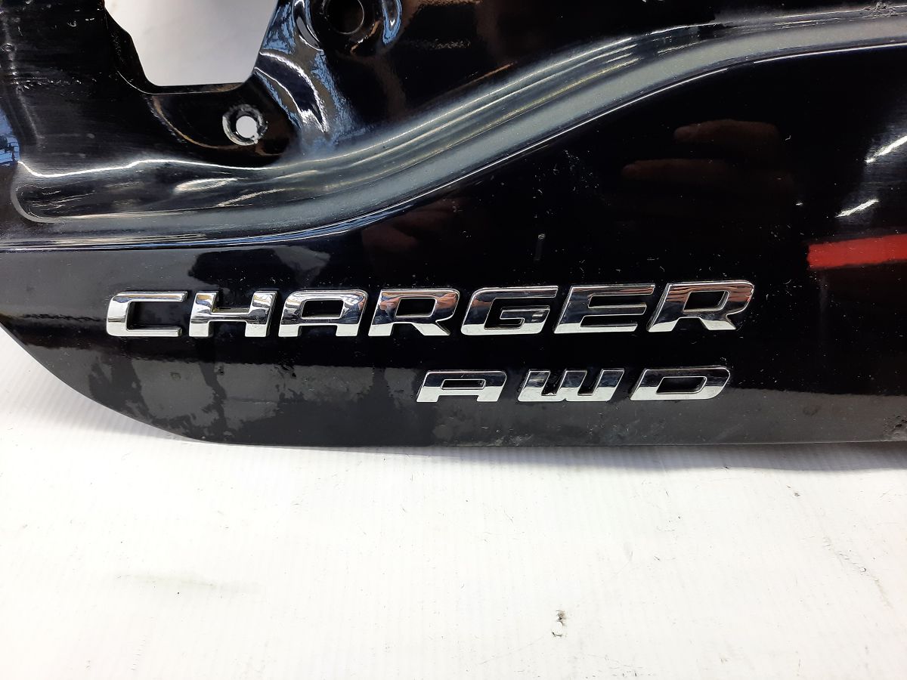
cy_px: 340
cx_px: 454
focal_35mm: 25
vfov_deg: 54.9
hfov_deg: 69.4
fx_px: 655
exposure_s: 1/50
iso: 125
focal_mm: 4.6
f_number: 2
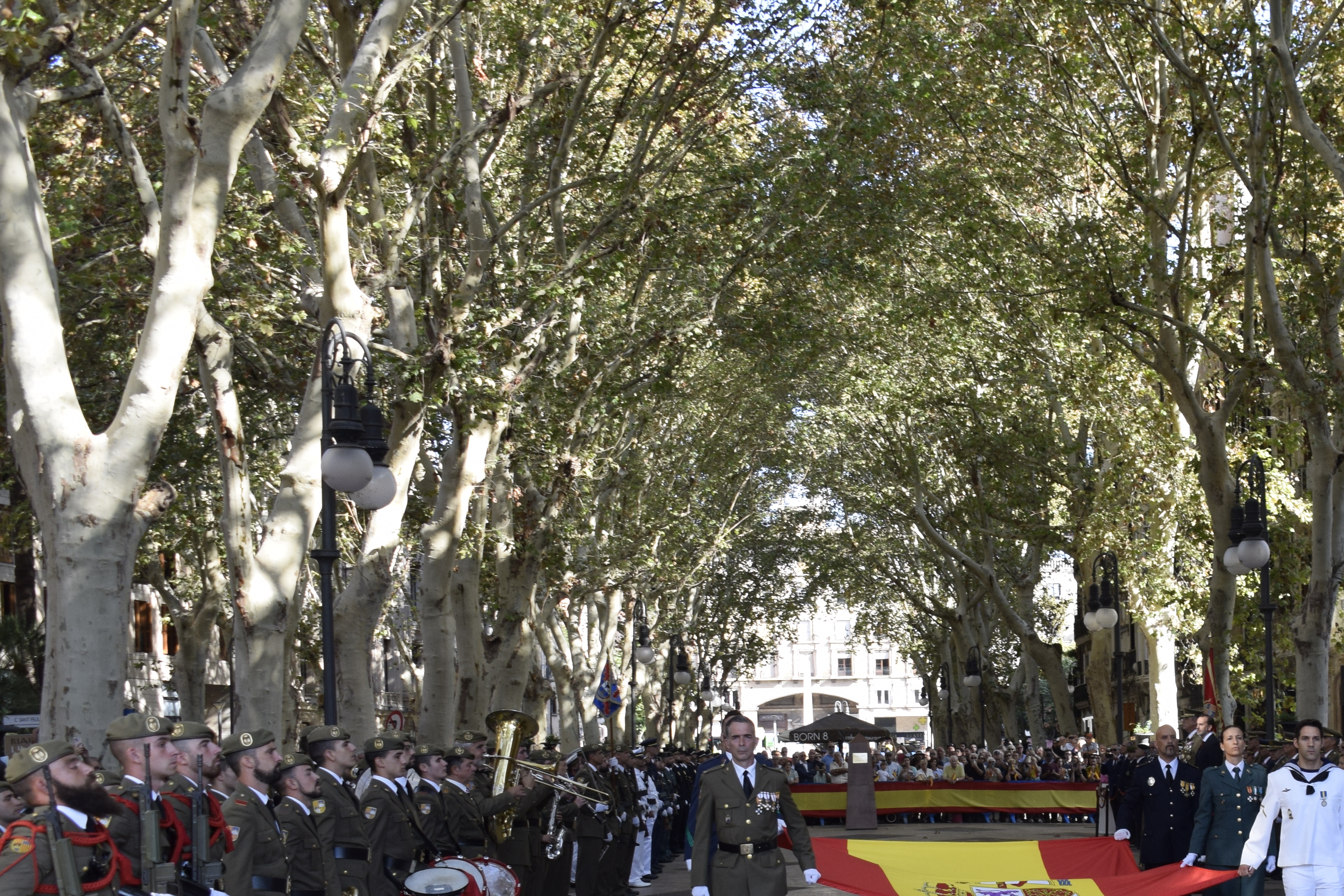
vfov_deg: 19.5
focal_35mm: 69
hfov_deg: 28.3
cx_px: 1162
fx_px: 2576
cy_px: 751
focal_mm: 26
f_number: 7.1
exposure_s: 1/200
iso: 400
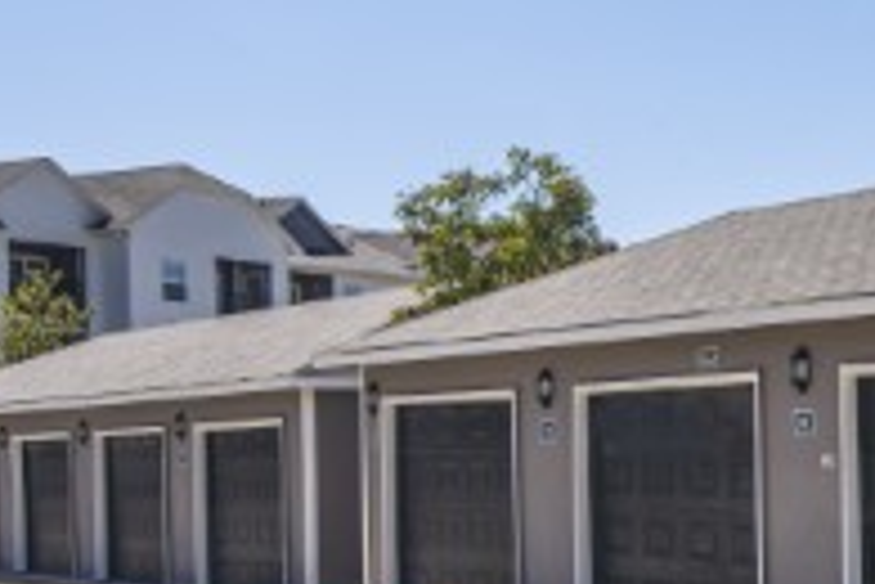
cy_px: 355
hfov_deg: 25.1
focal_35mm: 74
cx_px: 1001
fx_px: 1798
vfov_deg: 18.4
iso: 100
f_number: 18
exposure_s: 1/100
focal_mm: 20
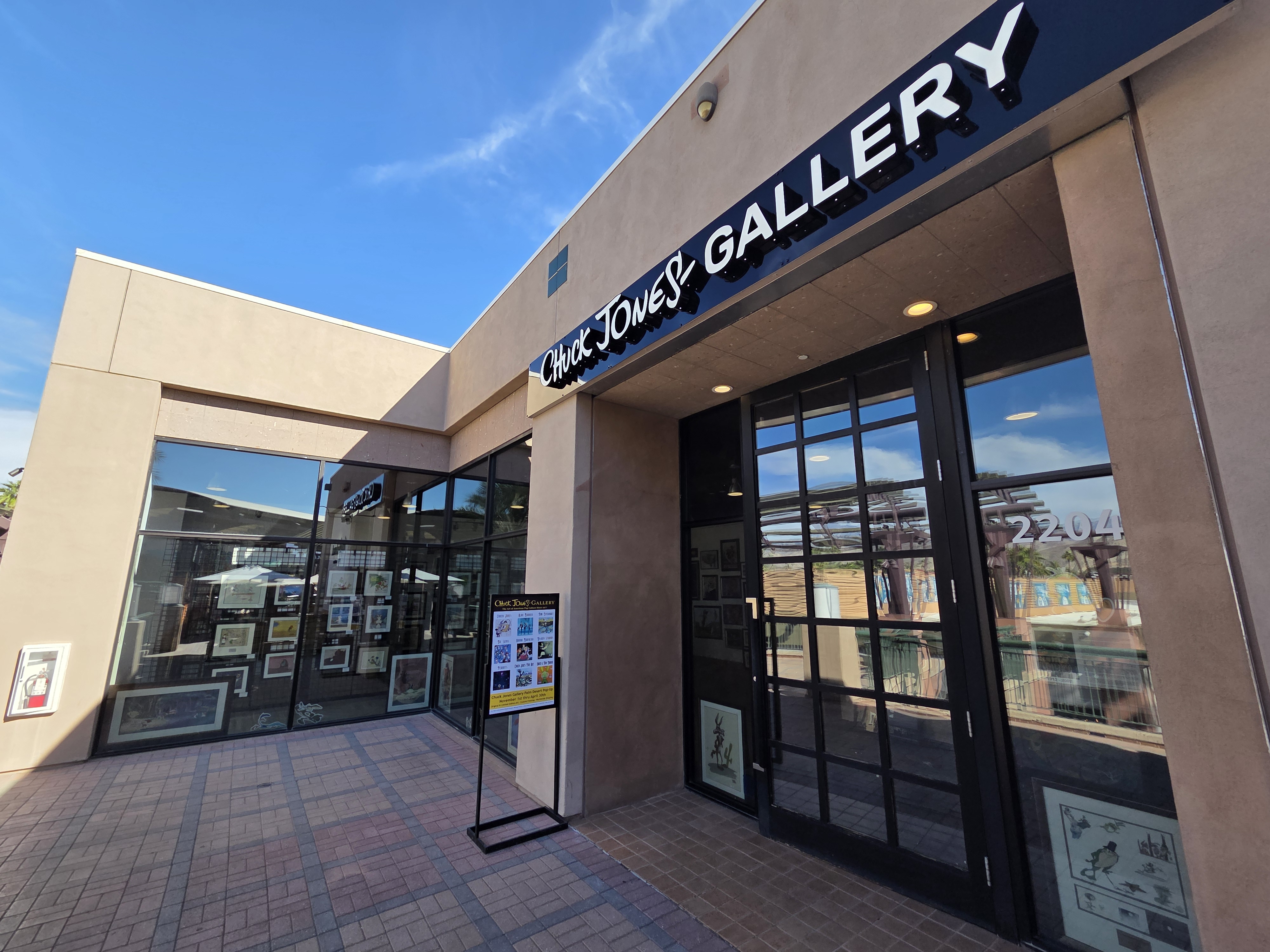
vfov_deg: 89.9
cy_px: 476
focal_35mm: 13
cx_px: 635
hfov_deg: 106.2
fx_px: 477
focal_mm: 2.2
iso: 50
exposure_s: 1/1002
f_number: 2.2
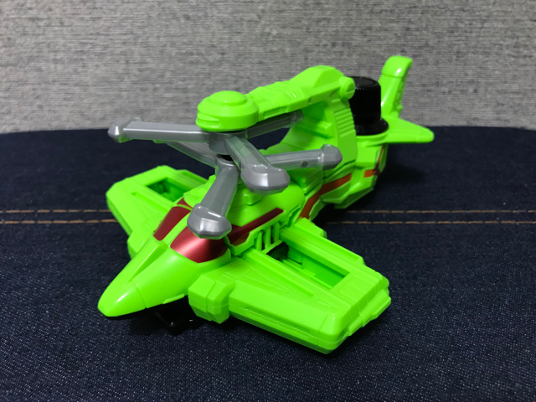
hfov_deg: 63.4
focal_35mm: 28
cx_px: 268
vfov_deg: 49.7
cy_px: 201
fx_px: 434
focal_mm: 3.99
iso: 40
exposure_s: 1/18
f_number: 1.8
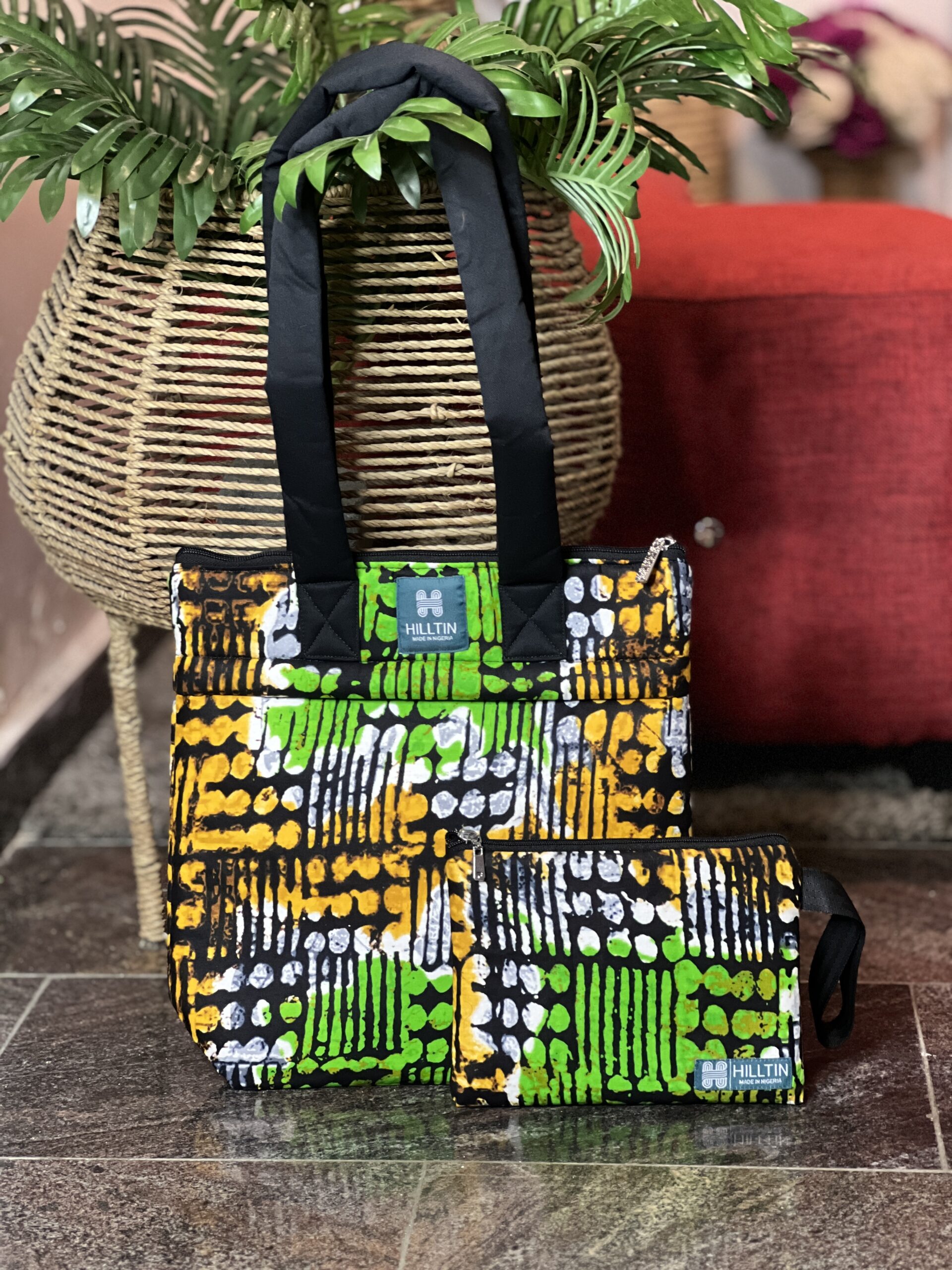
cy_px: 635
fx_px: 2824
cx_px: 476
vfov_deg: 25.3
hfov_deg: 19.1
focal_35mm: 77
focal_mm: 9
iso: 500
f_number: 2.8
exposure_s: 1/14
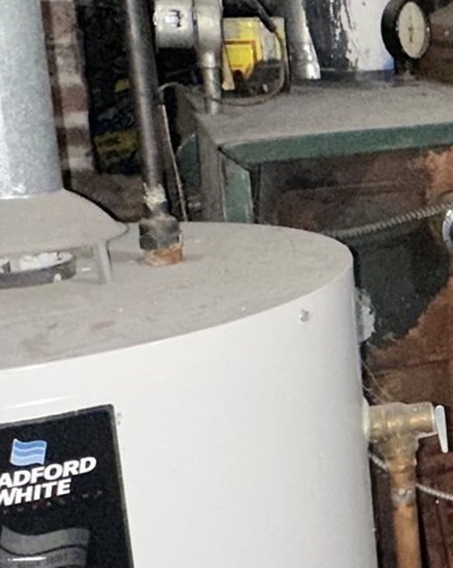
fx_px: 1091
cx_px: 698
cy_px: 242
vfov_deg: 29.1
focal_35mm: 65
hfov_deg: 20.0
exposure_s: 1/40
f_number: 2.2
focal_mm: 2.22
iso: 320
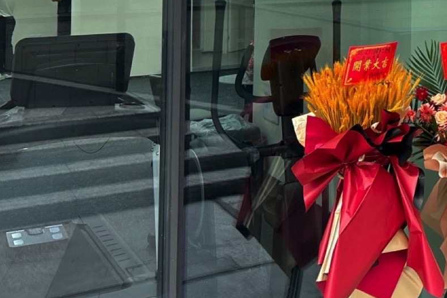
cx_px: 557
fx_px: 869
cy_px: -77
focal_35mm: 70
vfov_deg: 18.3
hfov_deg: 25.5
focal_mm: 5.7
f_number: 1.5
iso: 40
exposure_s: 1/233
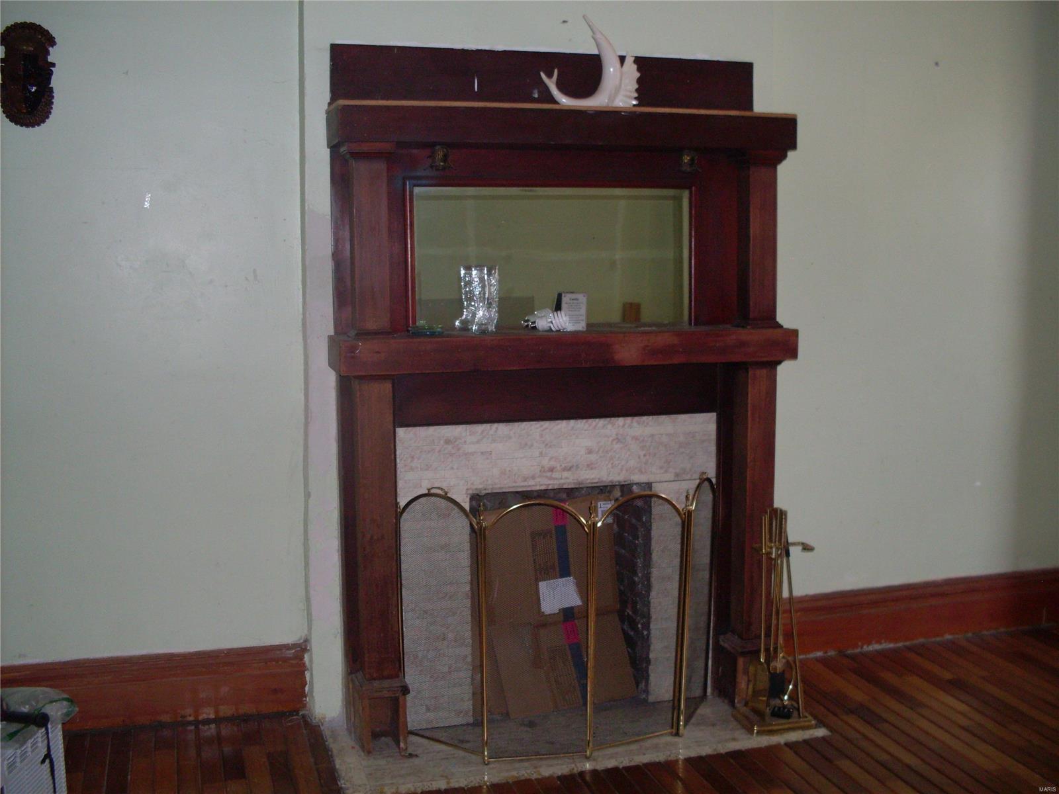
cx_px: 530
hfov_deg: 49.0
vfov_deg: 37.7
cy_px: 397
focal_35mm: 38
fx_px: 1163
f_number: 2.8
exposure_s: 1/45
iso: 100
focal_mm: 6.3
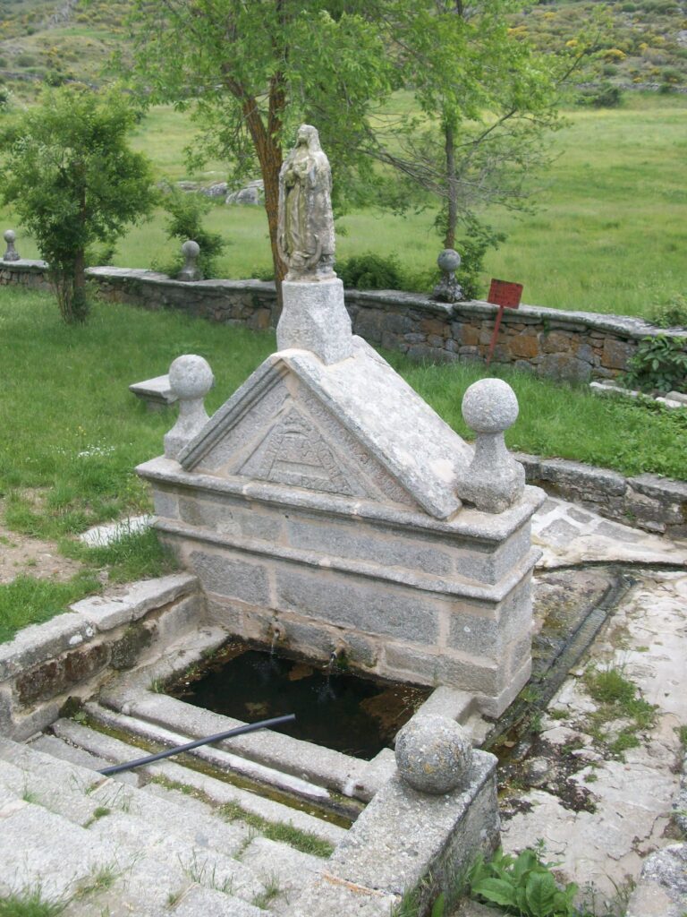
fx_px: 900
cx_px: 344
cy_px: 458
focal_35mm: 34
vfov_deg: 54.0
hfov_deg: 41.8
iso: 64
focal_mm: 5.7
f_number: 2.8
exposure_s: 1/305
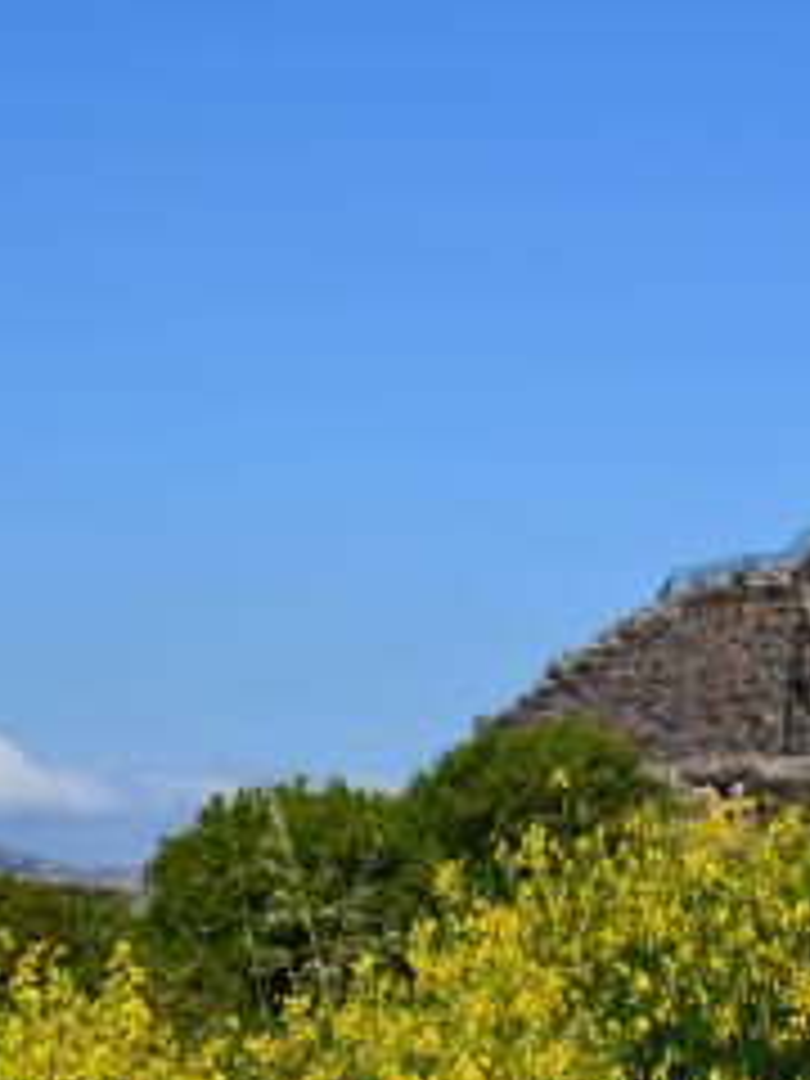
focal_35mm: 149
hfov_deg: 9.9
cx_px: 855
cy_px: 670
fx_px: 4646
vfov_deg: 13.3
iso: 280
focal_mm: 55
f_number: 11
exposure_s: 1/500
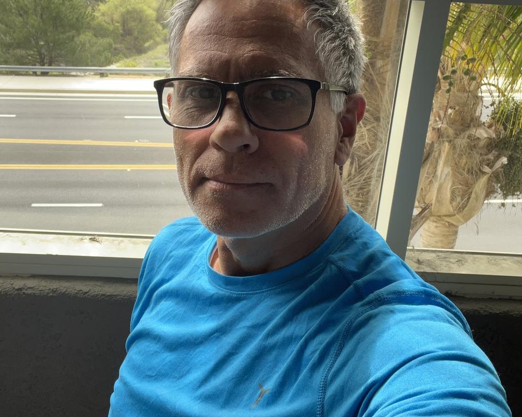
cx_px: 261
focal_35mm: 40
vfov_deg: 37.2
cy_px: 166
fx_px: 618
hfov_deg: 45.8
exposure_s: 1/121
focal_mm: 2.71
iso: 50
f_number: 2.2
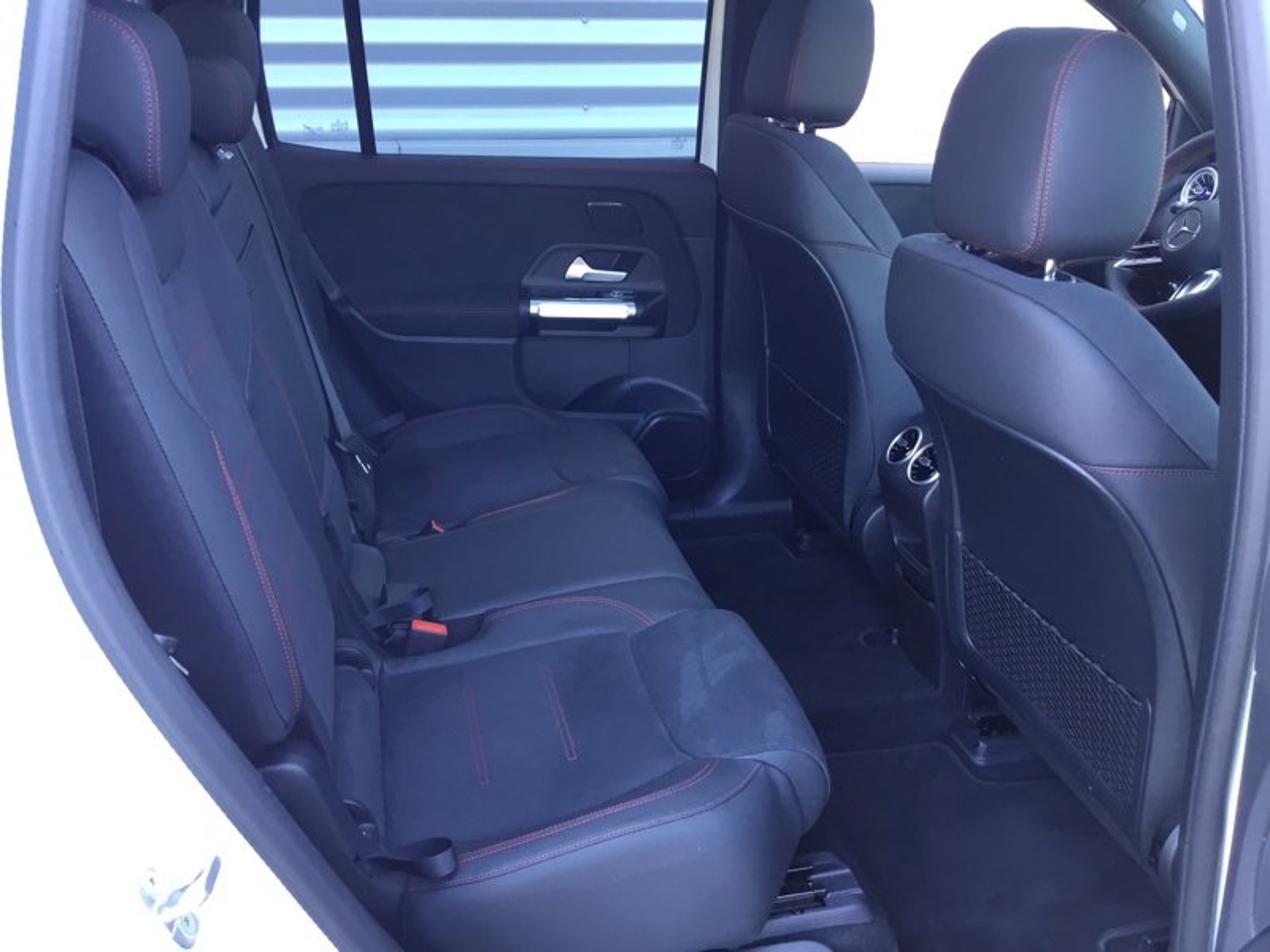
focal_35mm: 31
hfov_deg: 58.4
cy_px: 476
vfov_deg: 45.4
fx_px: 1137
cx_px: 635
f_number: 2.4
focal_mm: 3.3
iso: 80
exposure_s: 1/33
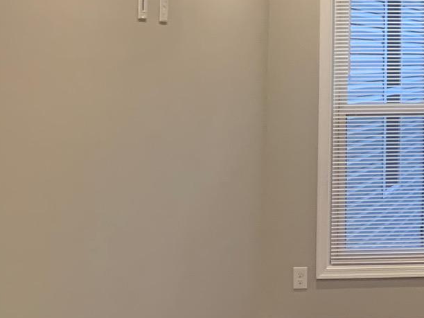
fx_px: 1066
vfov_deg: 16.7
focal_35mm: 87
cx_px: 694
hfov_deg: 18.9
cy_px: 27
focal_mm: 4.25
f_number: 1.8
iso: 160
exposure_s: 1/60
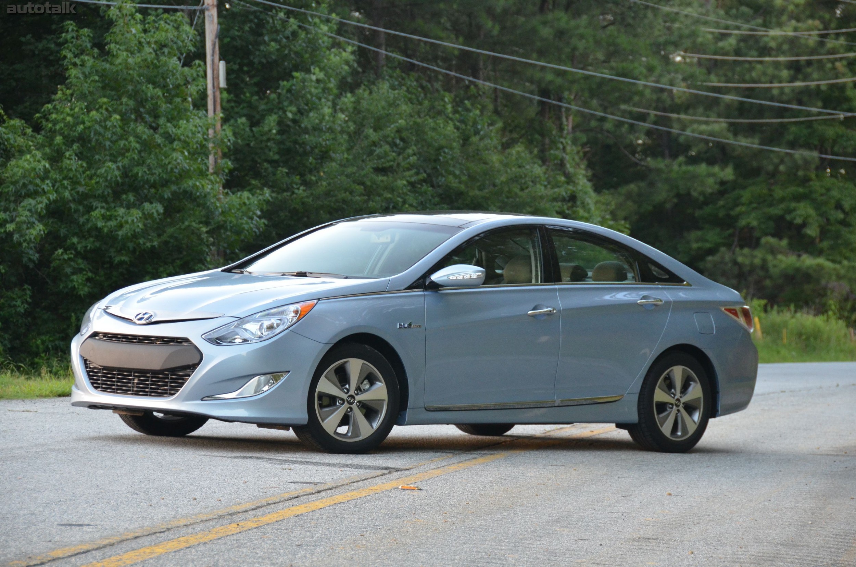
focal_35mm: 123
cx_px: 428
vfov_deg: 11.1
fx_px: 2919
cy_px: 284
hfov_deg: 16.7
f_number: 5
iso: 1600
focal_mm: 82
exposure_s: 1/160
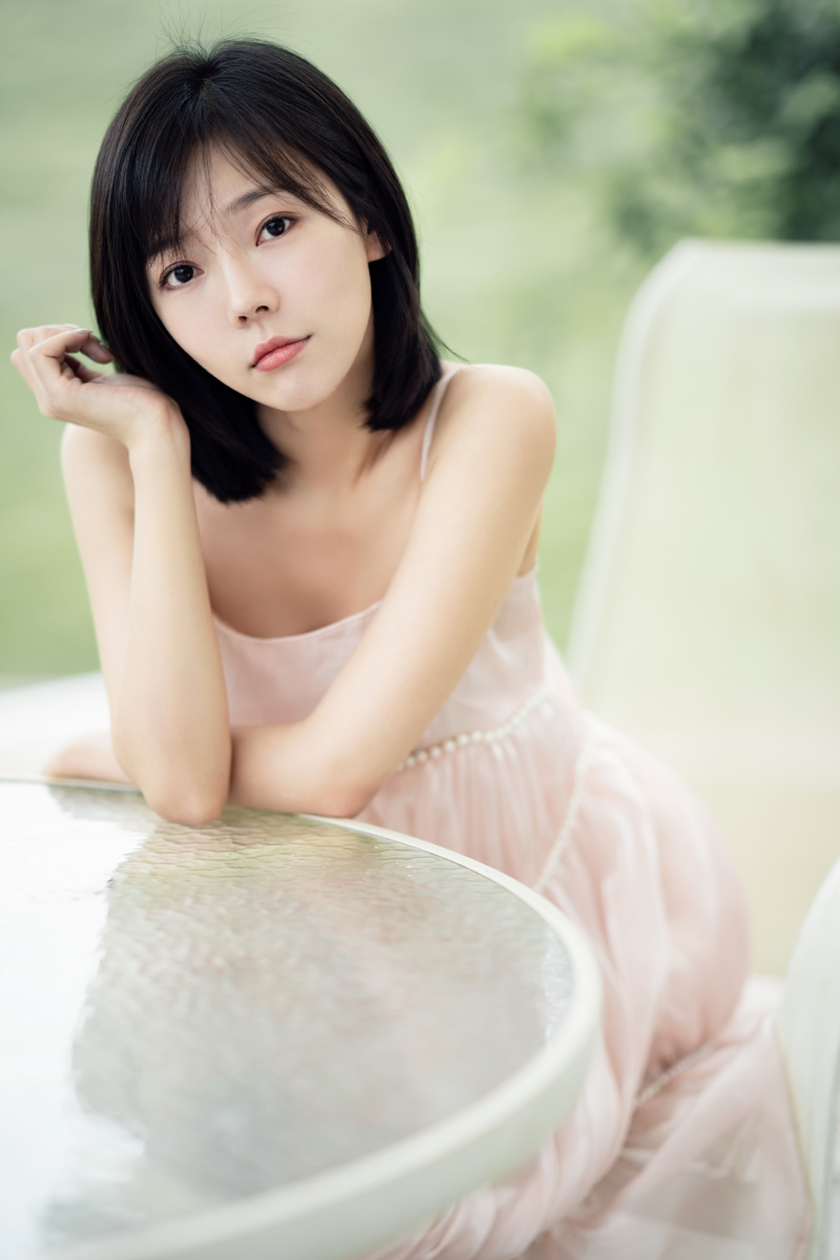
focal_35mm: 85
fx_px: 2975
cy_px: 630
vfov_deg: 23.9
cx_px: 420
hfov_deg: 16.1
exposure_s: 1/640
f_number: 1.4
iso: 100
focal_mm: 85
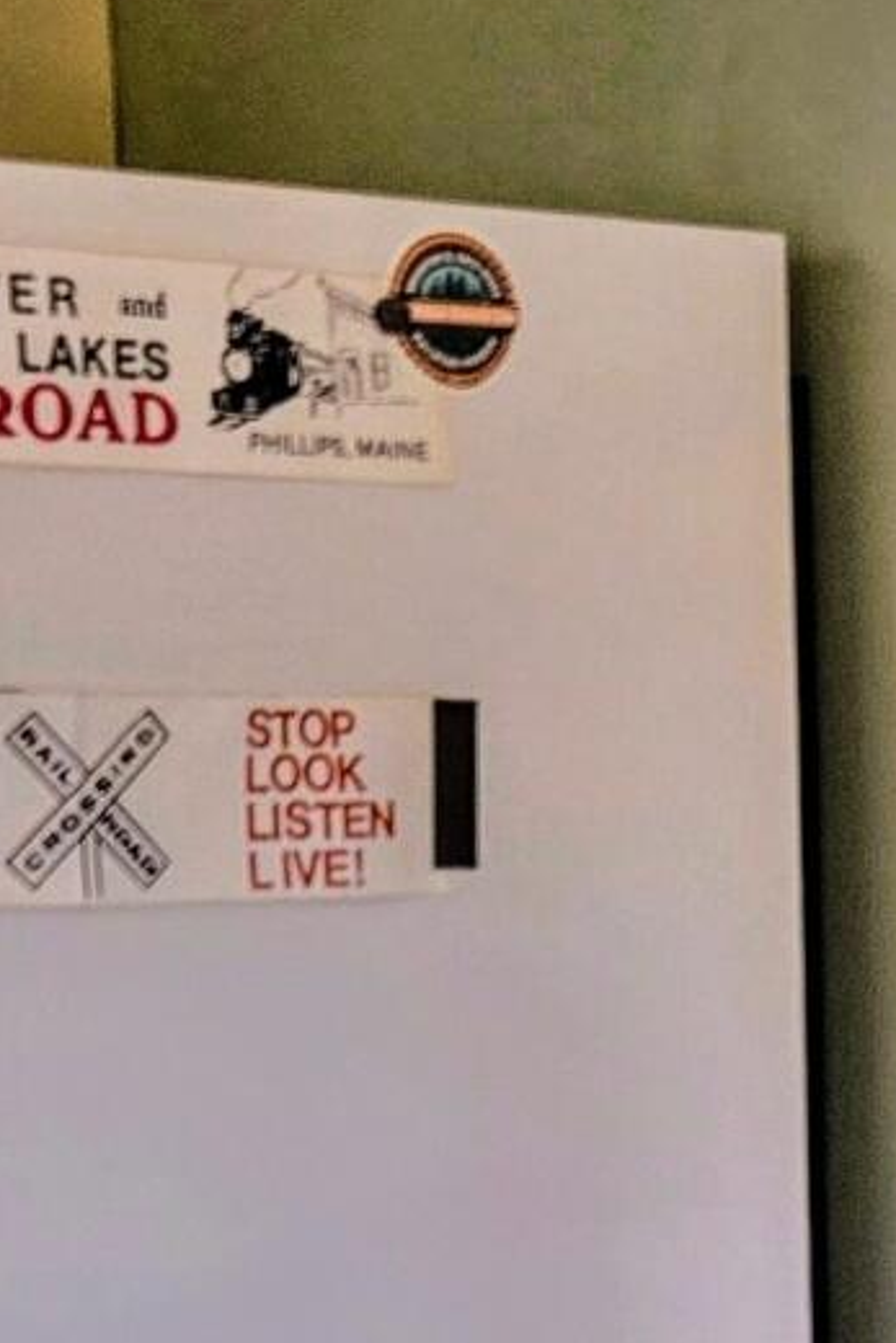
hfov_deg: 9.4
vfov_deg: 14.7
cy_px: 1170
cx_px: 1740
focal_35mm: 138
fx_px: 5148
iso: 64
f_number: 1.8
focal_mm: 5.4
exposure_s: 1/120
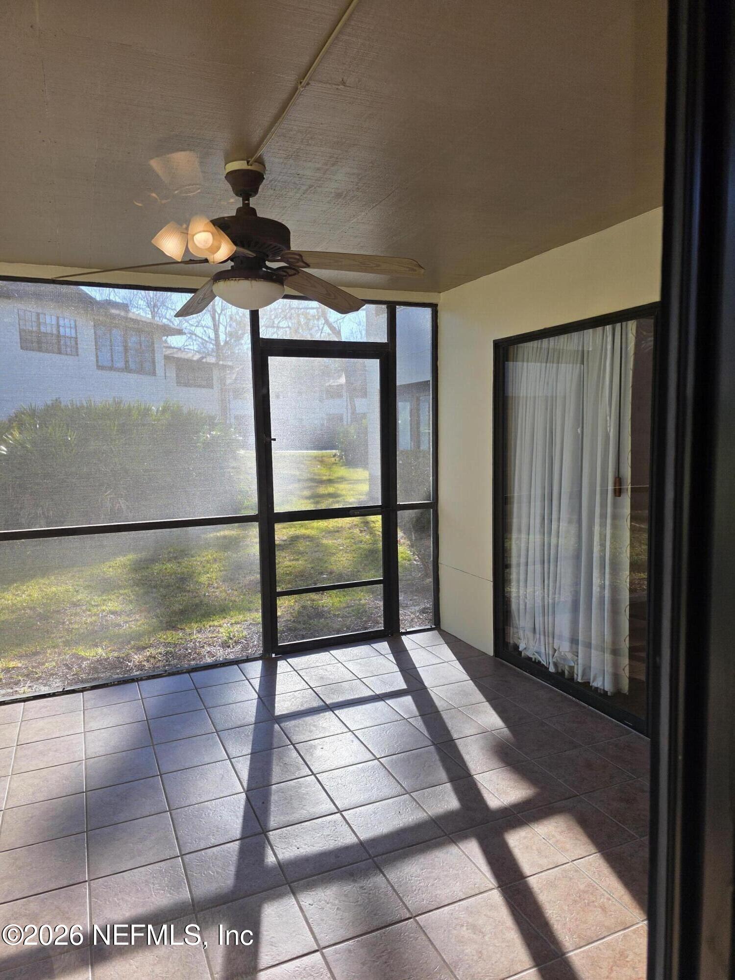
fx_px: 651
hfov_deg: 58.9
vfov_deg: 73.9
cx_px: 368
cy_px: 490
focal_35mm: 23
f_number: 1.7
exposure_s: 1/120
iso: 25
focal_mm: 6.3
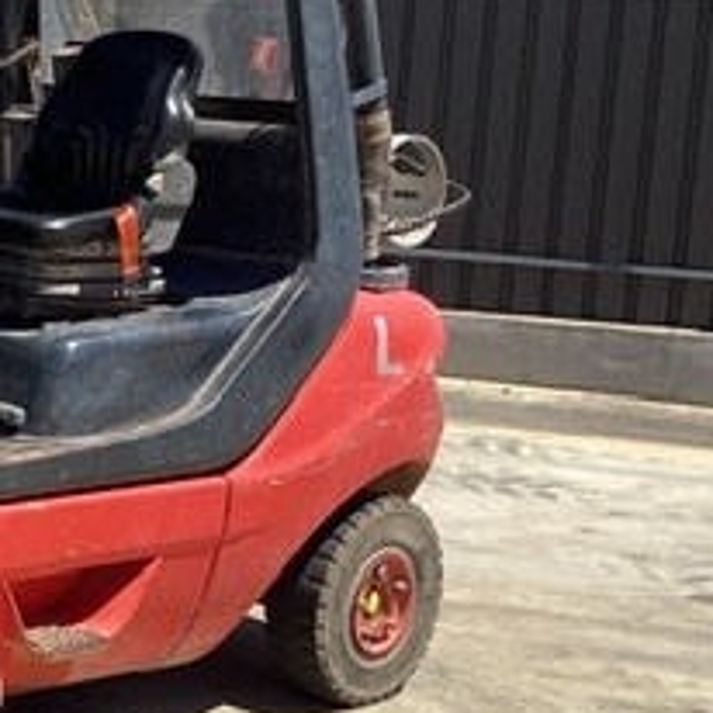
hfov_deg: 18.6
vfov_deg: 20.4
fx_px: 1981
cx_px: -277
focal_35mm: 85
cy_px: 374
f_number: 2.4
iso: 25
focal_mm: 3.3
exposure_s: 1/1664
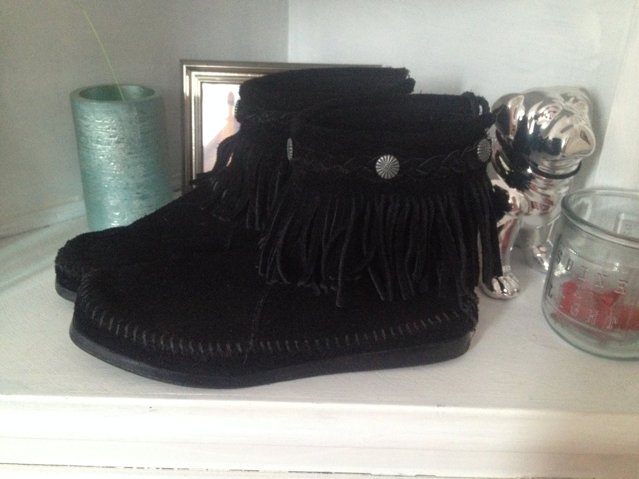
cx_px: 320
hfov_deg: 52.6
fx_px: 646
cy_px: 240
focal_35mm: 35
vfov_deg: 40.7
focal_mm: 4.28
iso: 500
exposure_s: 1/15
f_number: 2.4
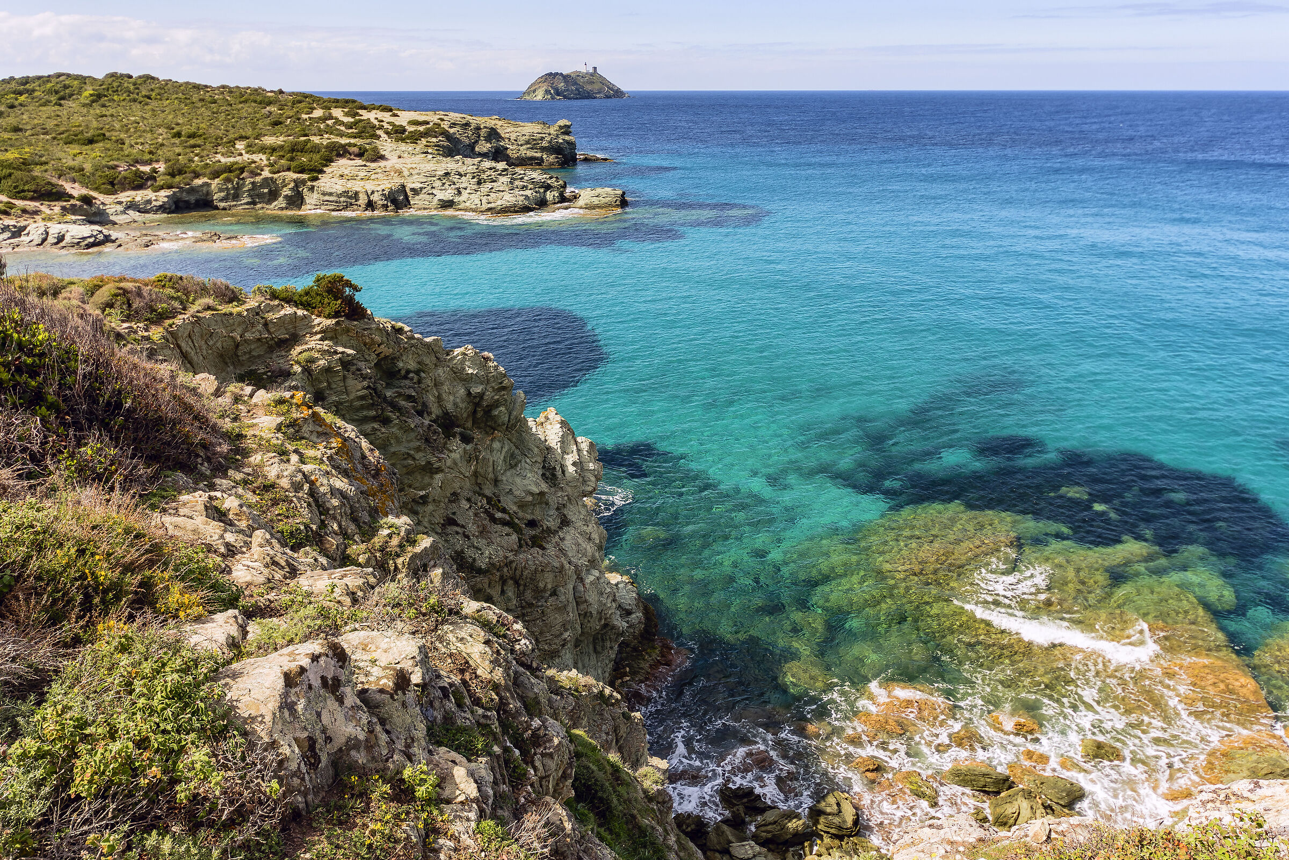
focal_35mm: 24
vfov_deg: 53.1
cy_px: 430
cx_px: 644
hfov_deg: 73.7
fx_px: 859
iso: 100
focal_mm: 16
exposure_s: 1/400
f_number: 5.6
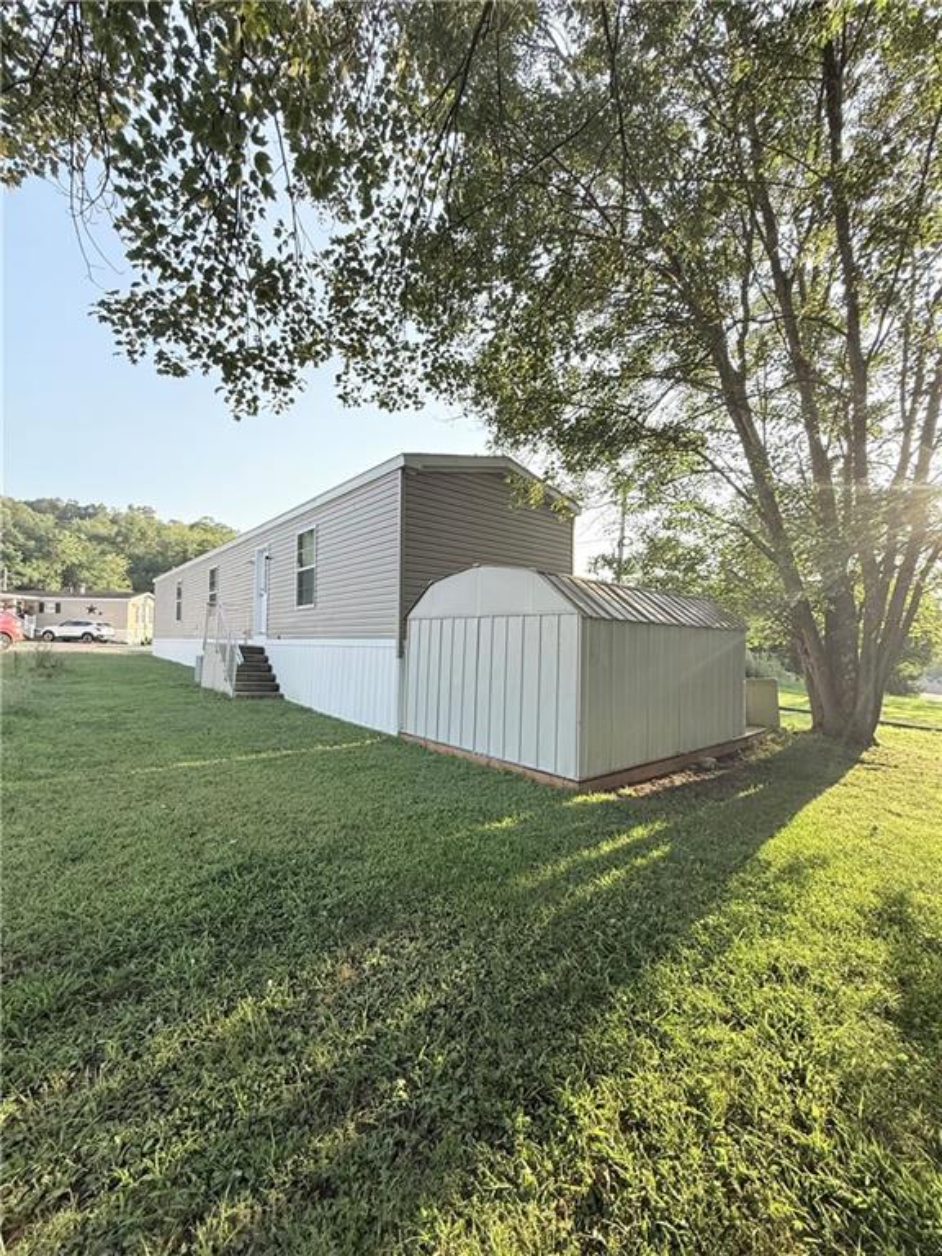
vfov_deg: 102.1
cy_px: 628
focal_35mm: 14
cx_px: 471
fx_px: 508
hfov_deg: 85.7
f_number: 2.2
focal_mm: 2.22
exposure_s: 1/458
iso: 64
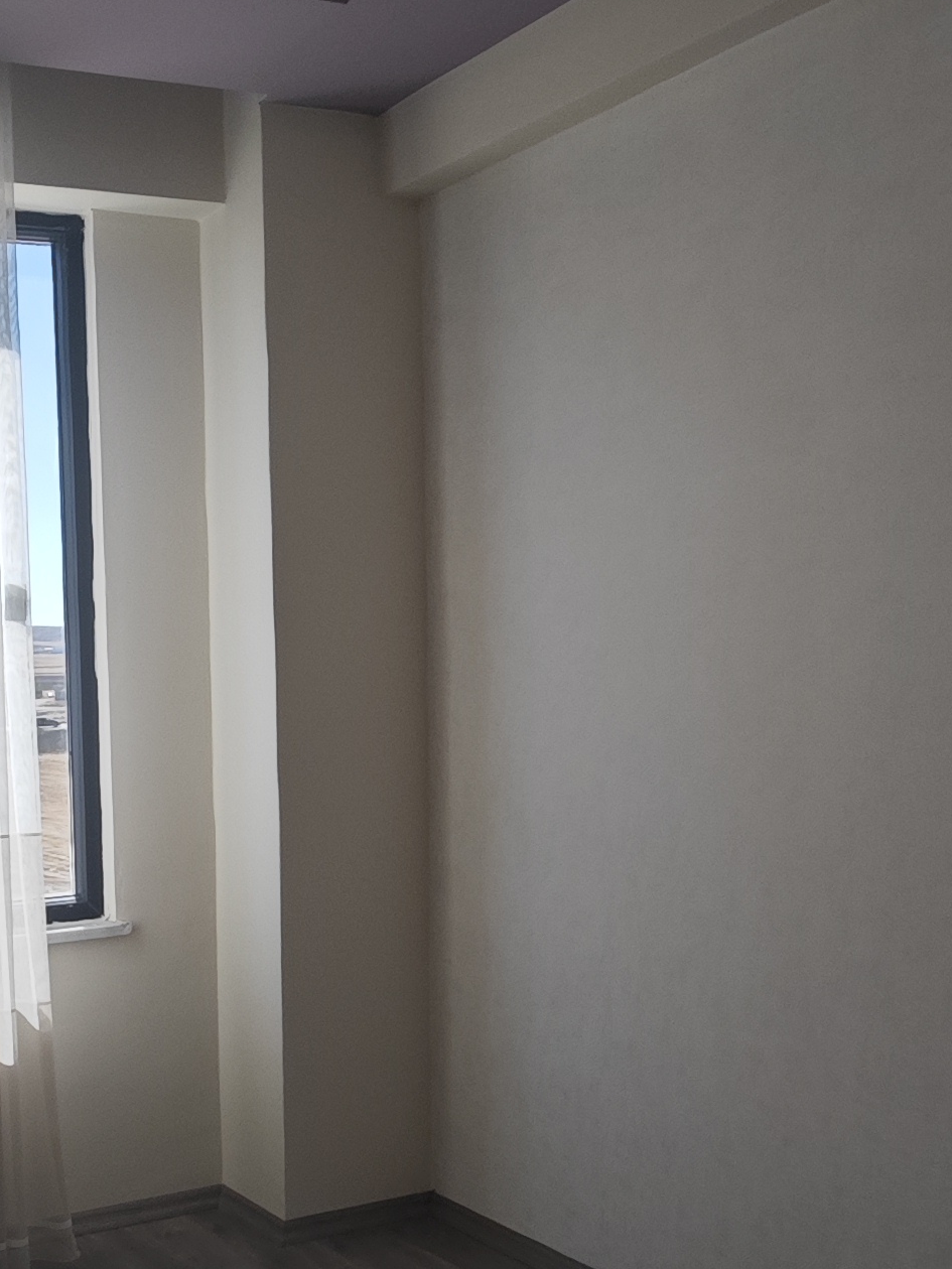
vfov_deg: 47.3
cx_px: 15
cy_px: 819
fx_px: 1430
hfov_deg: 33.8
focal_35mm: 39
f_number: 1.8
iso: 200
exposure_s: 1/1442
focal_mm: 2.03
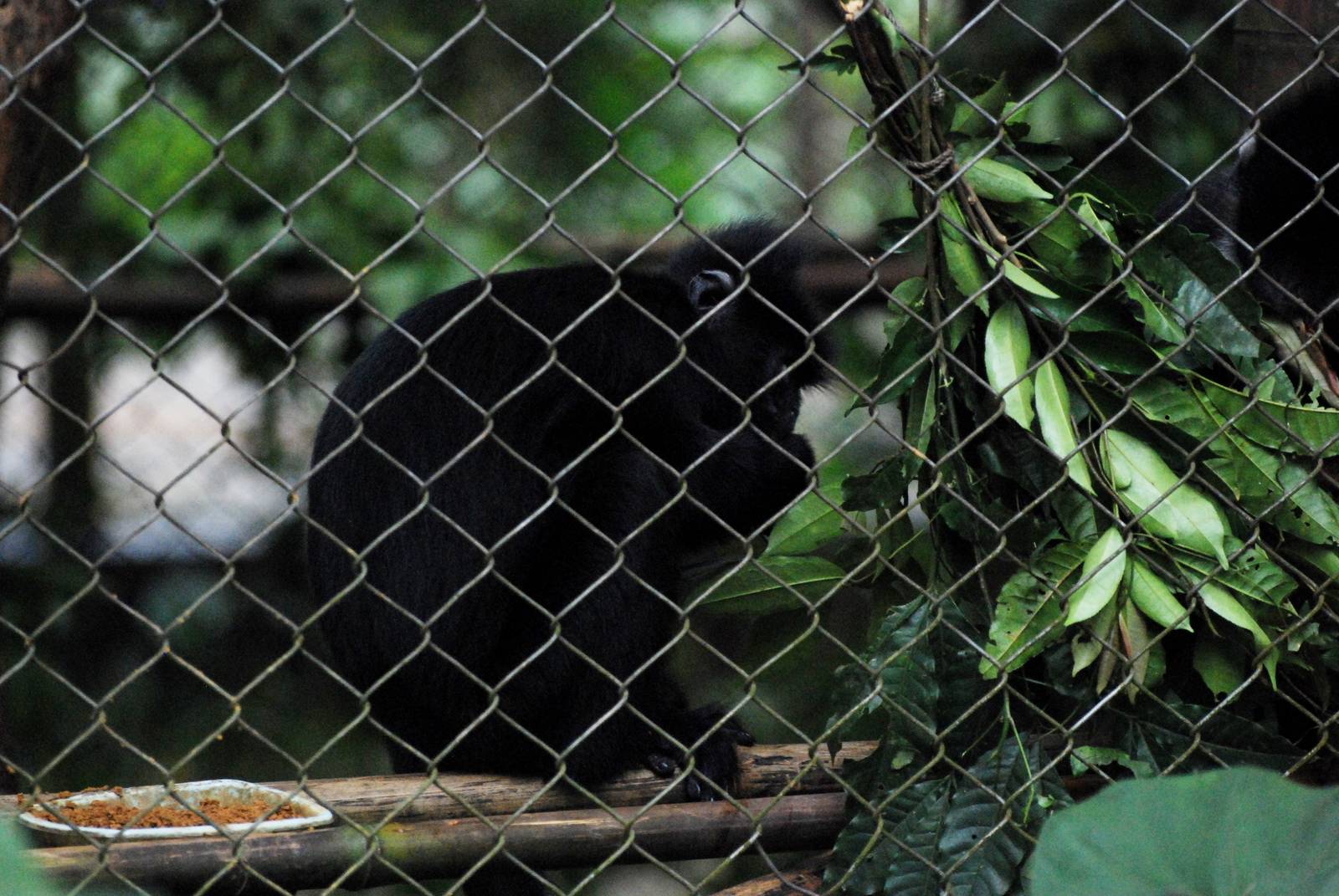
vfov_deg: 4.7
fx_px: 10892
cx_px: 670
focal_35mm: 292
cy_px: 448
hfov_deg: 7.0
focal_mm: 195
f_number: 4.8
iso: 1600
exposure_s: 1/160
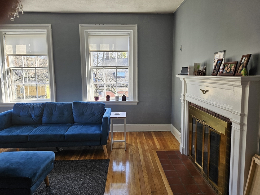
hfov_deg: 71.6
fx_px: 180
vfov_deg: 56.8
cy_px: 99
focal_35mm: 24
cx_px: 131
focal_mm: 5.4
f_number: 1.8
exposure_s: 1/120
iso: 40
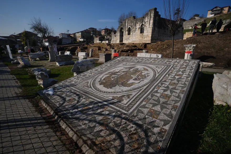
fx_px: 103
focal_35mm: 16
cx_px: 116
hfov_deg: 96.8
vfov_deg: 73.7
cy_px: 77
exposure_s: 1/8000
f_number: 2.8
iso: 200
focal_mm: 16
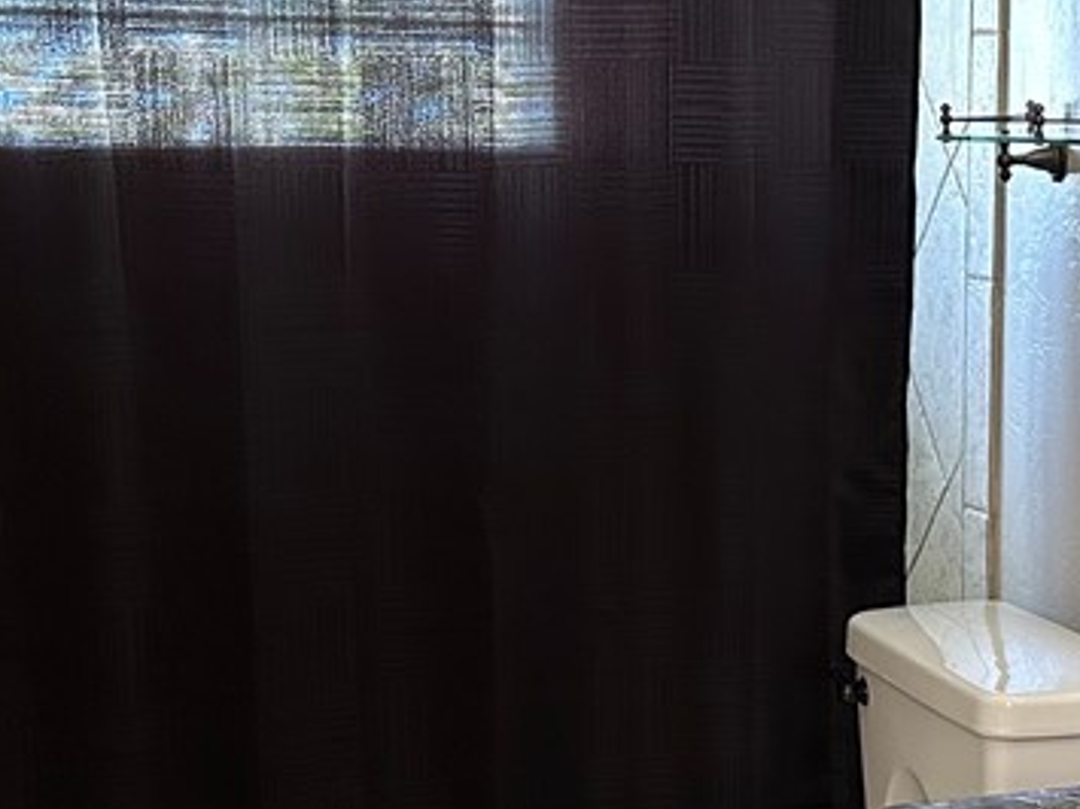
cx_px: 964
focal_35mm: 75
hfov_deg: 25.2
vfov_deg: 19.5
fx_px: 2339
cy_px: 608
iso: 400
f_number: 1.5
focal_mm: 5.7
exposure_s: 1/60
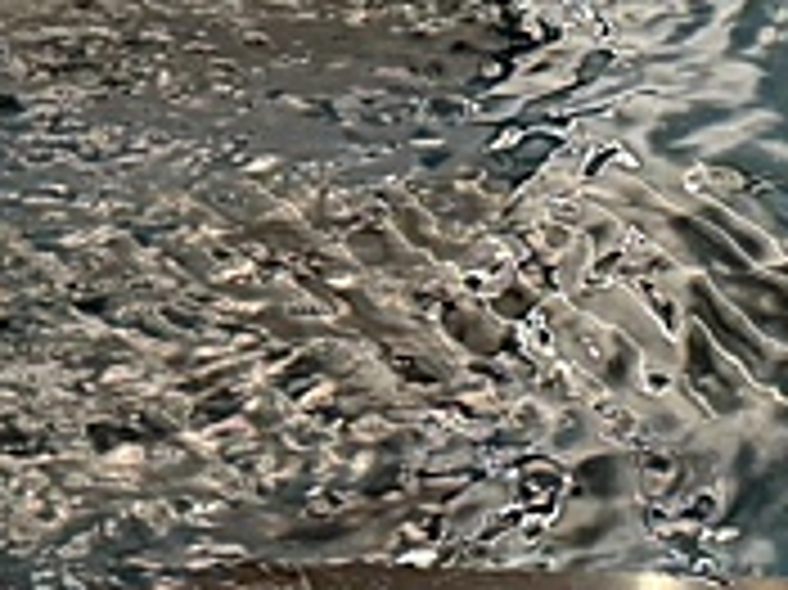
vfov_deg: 8.3
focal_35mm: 165
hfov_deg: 12.0
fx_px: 3753
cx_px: 536
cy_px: -752
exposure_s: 1/41
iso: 400
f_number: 1.78
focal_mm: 6.76
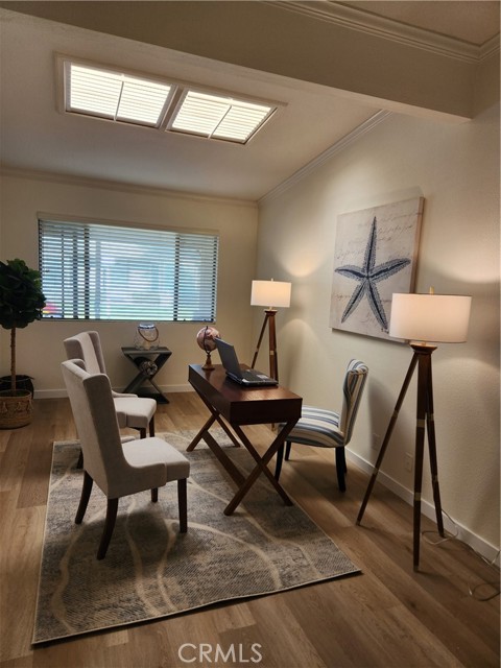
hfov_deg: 58.9
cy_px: 334
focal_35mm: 23
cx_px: 250
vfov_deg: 73.9
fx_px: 444
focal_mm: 5.4
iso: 64
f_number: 1.8
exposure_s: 1/120
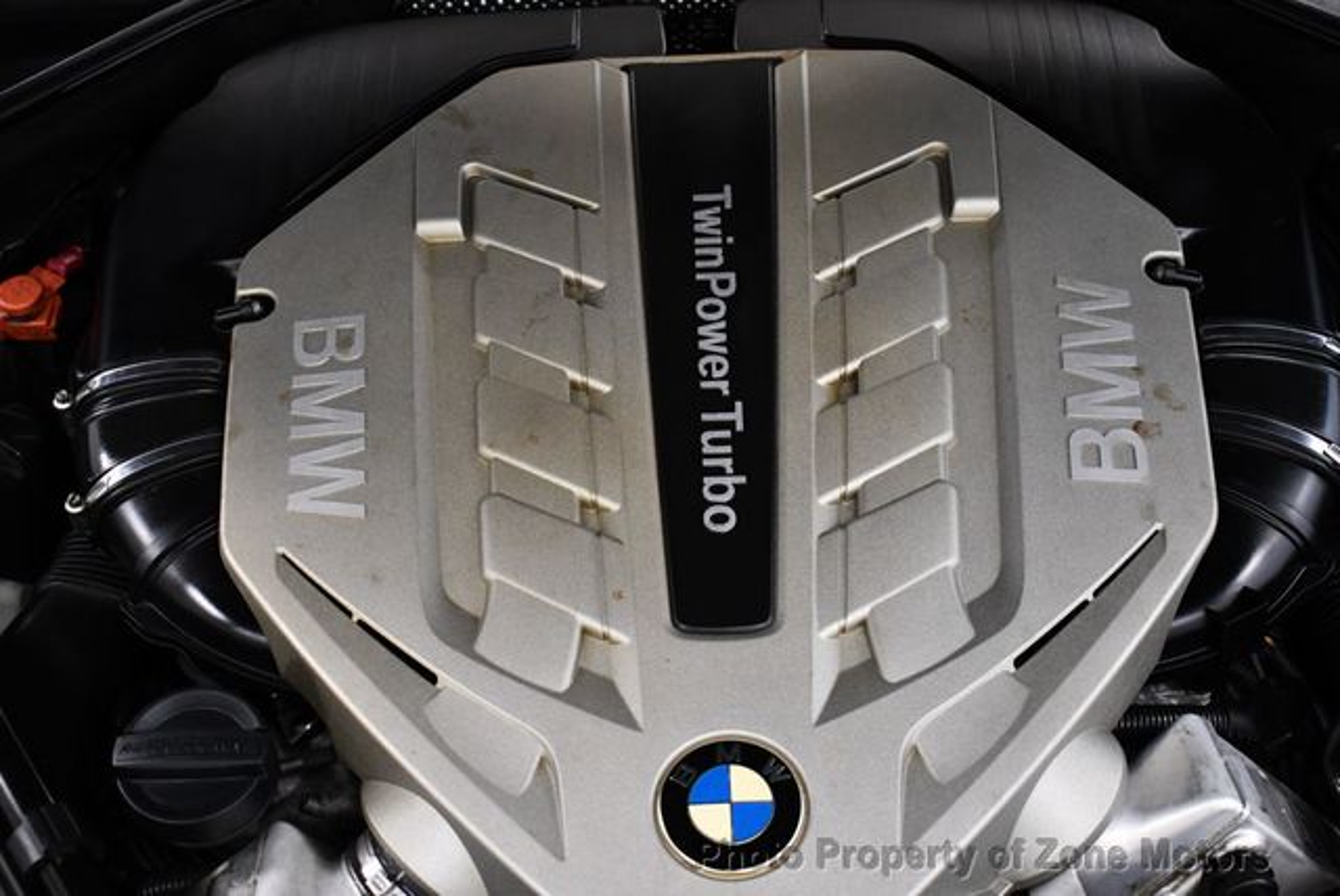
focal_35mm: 52
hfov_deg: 38.2
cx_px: 670
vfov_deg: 26.0
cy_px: 448
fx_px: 1937
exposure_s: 1/125
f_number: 4
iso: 1800
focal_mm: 26
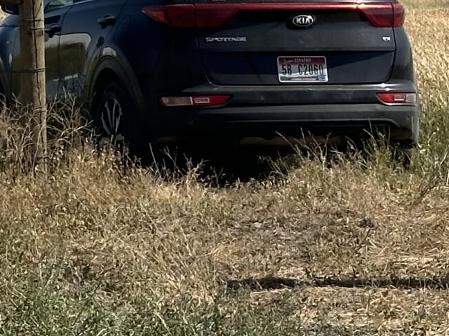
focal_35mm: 222
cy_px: -214
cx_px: 79
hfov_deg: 8.9
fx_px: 2878
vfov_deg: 6.6
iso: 64
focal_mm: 6.86
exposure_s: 1/5882
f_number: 1.78
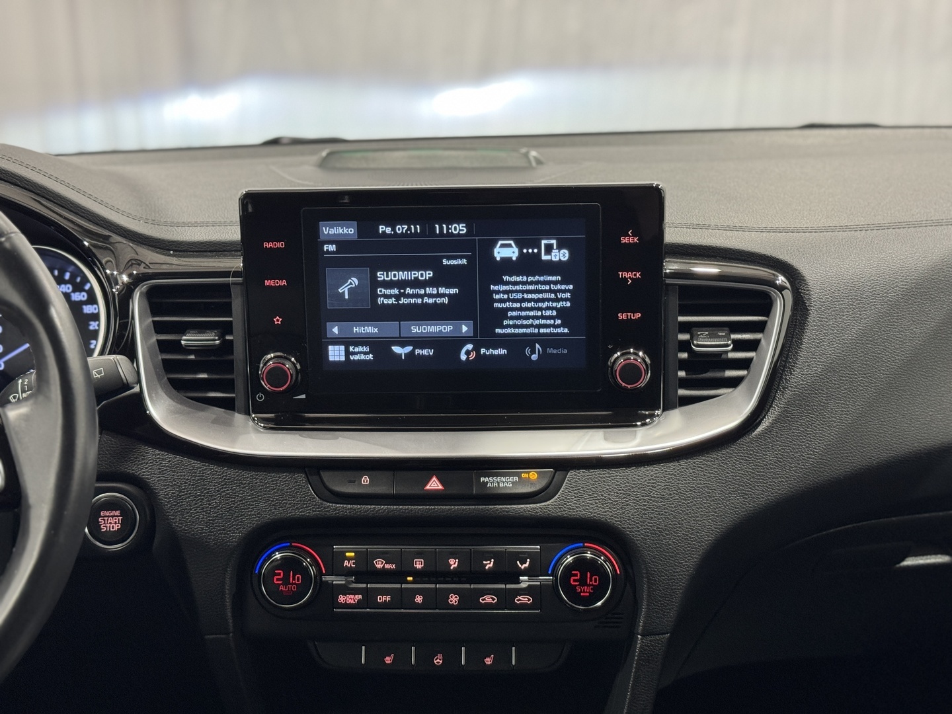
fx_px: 1320
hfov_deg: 39.7
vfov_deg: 30.3
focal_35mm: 48
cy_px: 357
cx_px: 476
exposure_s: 1/50
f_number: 1.78
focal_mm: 6.76
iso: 250
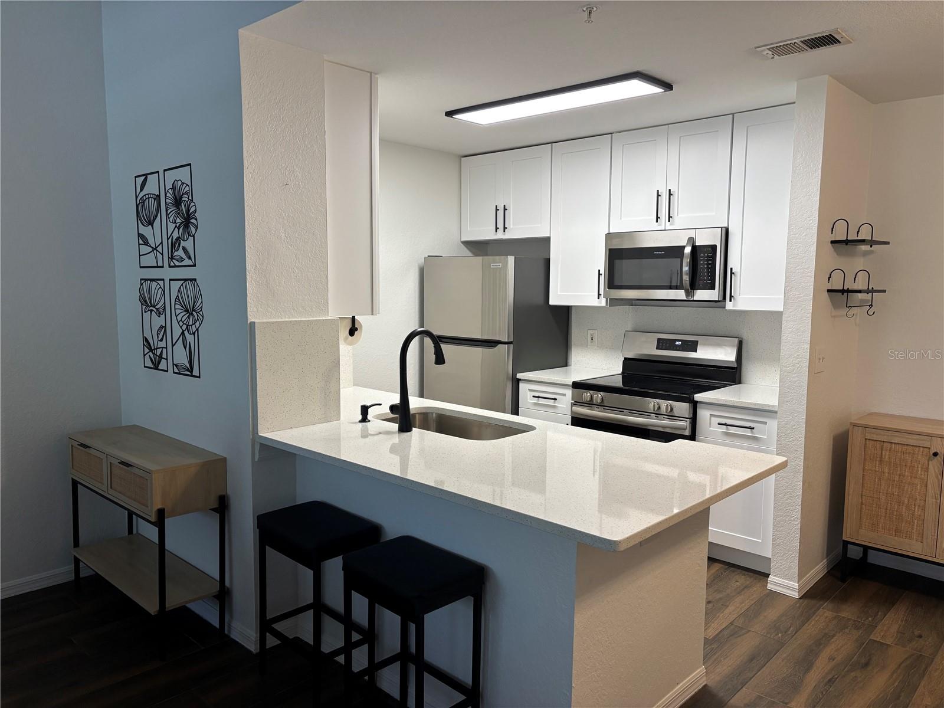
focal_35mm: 26
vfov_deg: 53.1
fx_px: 709
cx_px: 472
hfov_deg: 67.3
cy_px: 354
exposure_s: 1/120
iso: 125
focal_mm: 5.96
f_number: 1.6
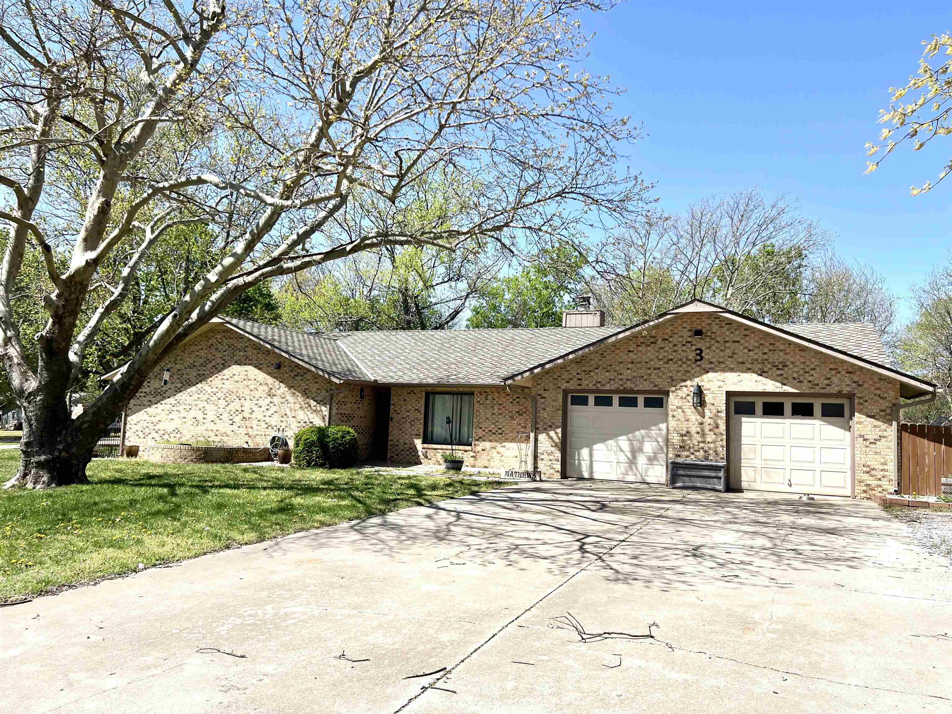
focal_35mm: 26
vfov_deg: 53.1
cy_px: 357
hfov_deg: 67.3
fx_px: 715
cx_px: 476
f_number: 1.5
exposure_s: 1/3968
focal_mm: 5.7
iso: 50
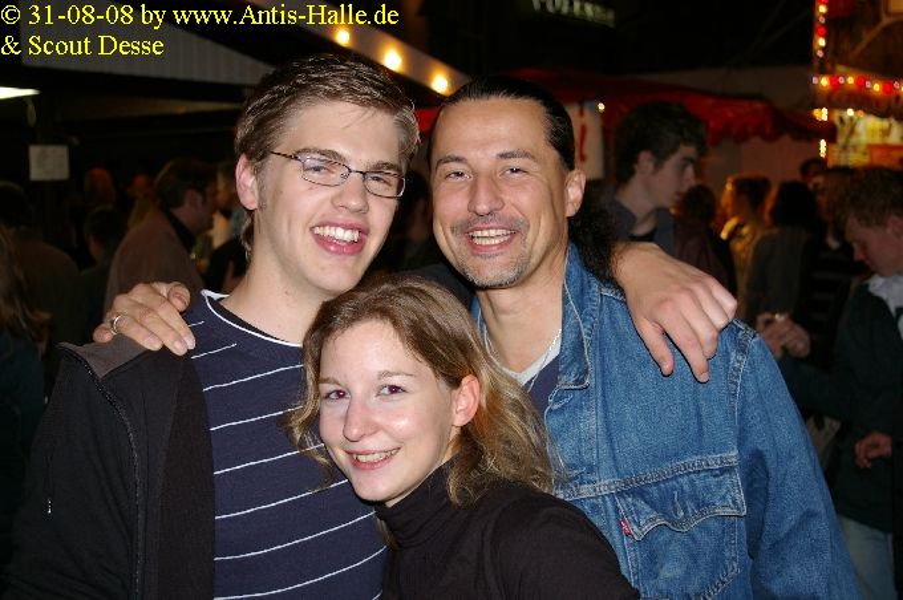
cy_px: 300
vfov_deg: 31.8
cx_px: 452
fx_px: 1052
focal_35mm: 42
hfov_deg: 46.4
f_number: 4
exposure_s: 1/45
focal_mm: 28
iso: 200
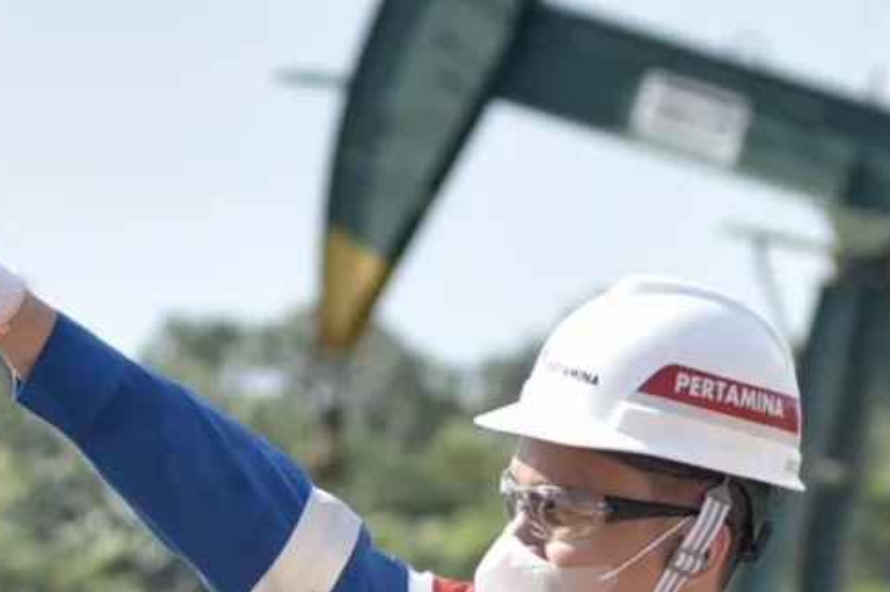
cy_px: 1019
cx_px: 649
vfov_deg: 2.8
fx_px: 11957
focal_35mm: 484
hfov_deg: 4.3
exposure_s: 1/640
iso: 100
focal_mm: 92
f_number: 4
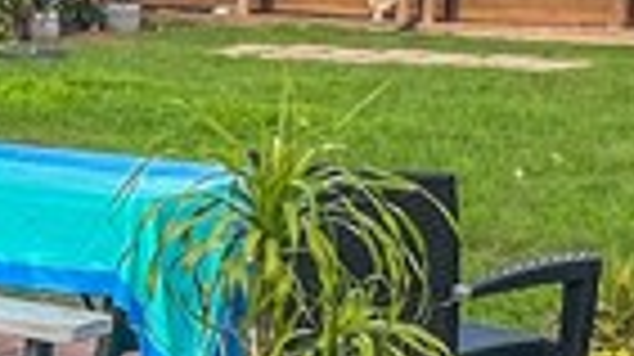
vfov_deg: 11.7
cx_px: -751
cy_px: 284
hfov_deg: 15.2
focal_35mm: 103
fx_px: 1730
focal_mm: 1.57
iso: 32
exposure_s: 1/110
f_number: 1.8
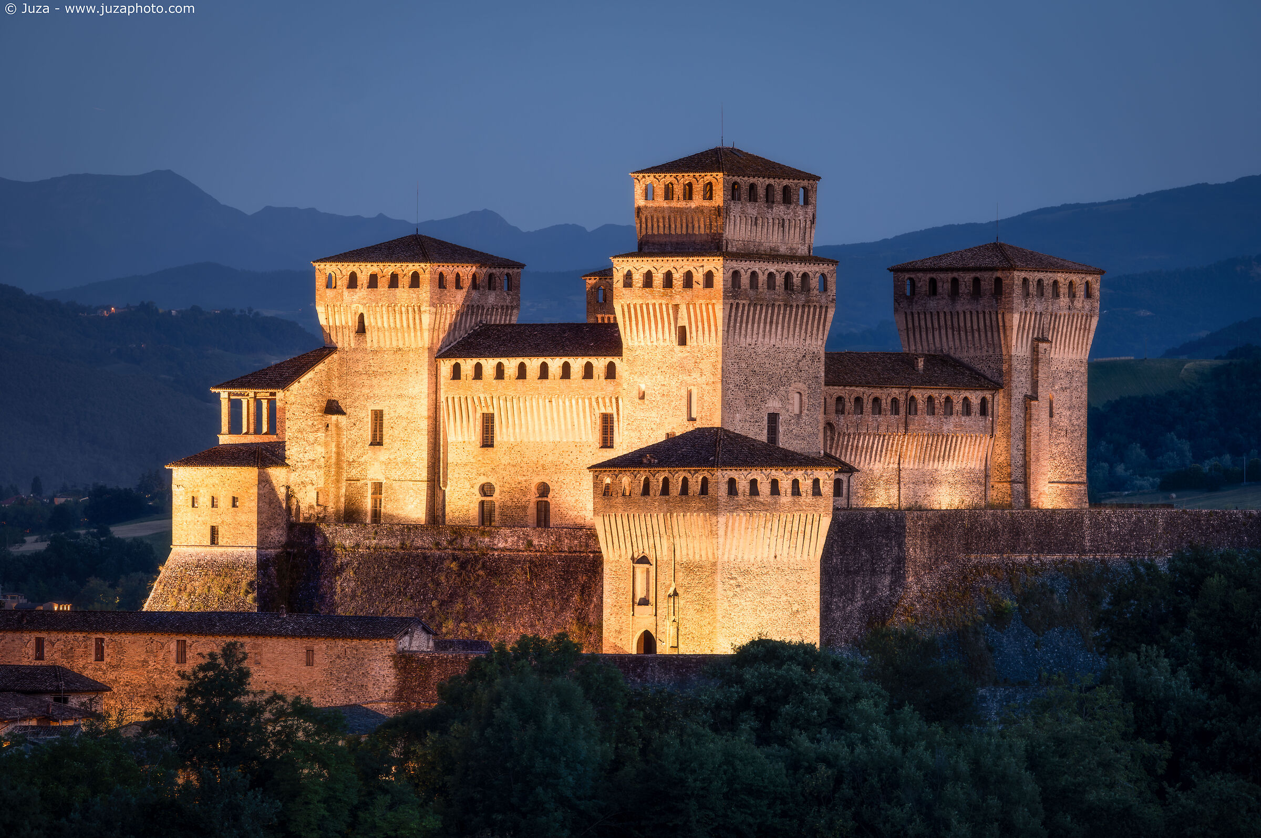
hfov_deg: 10.3
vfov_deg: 6.9
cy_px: 419
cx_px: 630
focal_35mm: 200
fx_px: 6998
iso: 100
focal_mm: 200
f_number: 8
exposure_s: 30
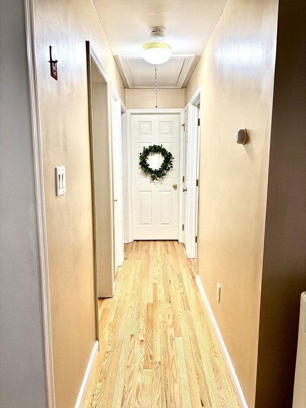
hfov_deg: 53.1
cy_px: 204
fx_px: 306
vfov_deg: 67.3
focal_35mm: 26
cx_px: 153
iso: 200
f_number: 1.6
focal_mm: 5.96
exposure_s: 1/60
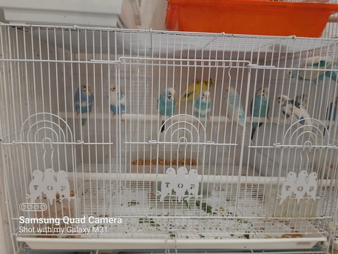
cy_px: 127
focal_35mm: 24
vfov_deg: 56.8
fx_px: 234
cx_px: 169
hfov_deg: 71.6
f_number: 1.8
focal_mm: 5.23
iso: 320
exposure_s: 1/33
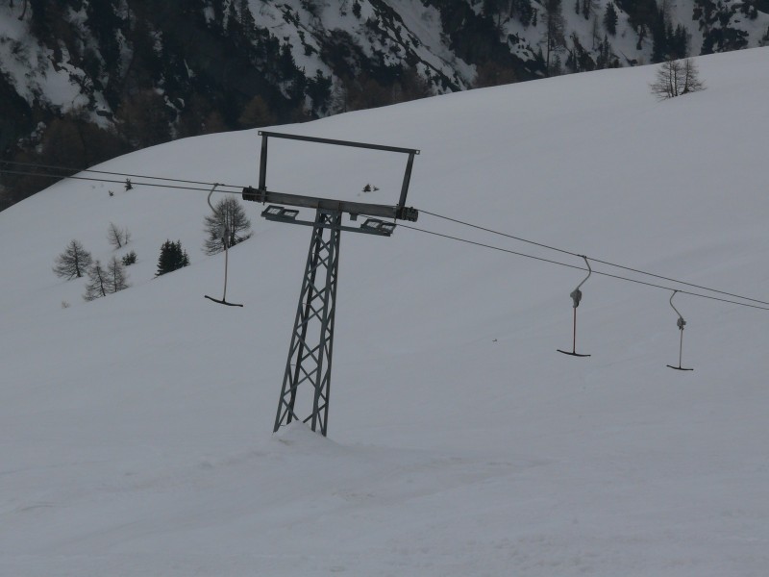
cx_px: 384
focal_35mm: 183
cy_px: 288
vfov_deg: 8.1
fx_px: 4065
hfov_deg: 10.8
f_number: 10
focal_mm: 38.8
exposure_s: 1/800
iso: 100
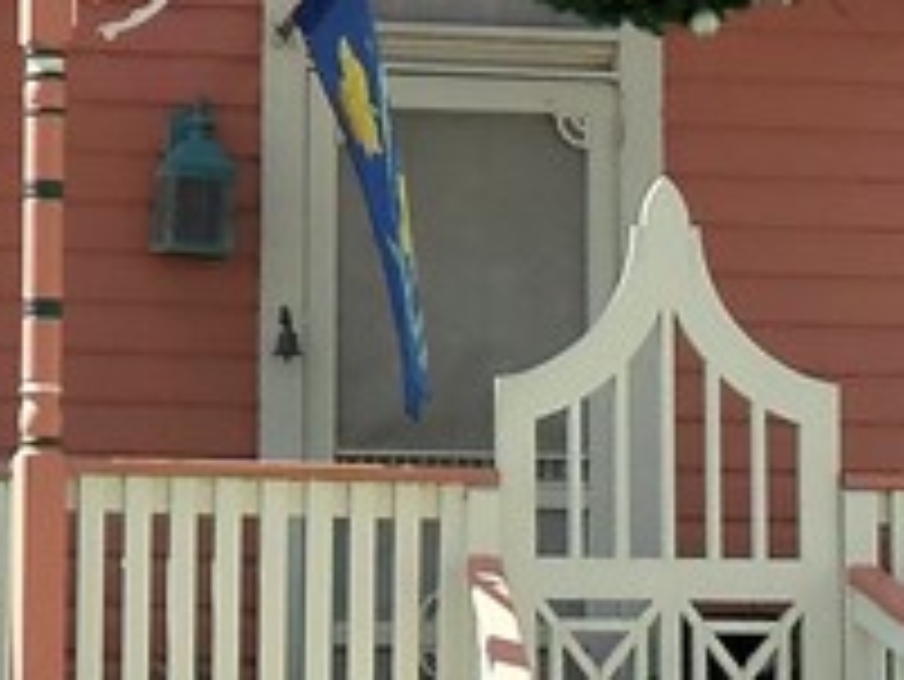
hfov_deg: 8.1
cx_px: 4
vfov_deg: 6.1
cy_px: -77
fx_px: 6376
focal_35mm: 244
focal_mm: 8.7
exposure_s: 1/400
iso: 64
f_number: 3.8
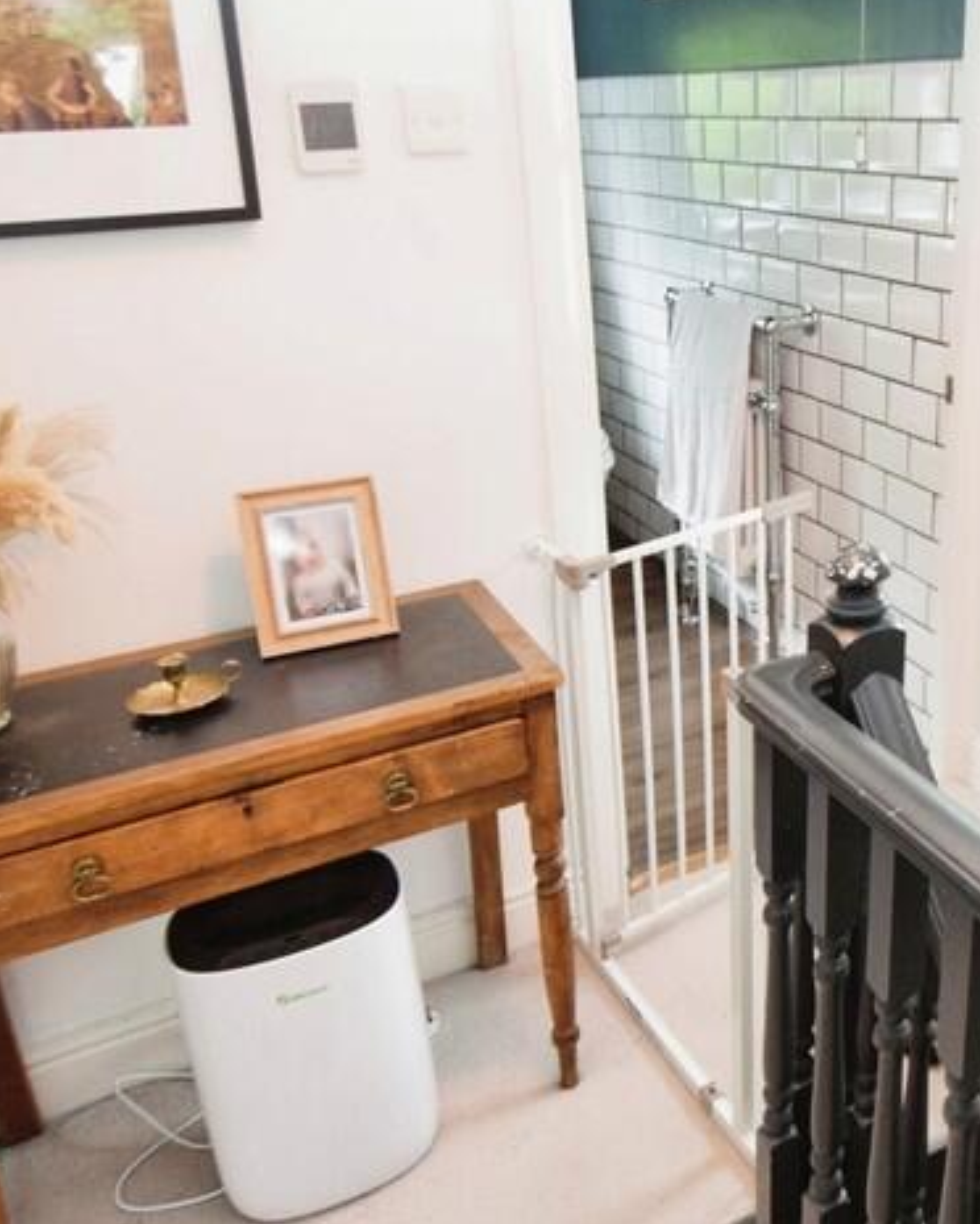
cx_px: 959
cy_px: 823
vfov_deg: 55.9
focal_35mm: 31
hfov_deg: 41.5
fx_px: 1124
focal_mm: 10
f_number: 3.5
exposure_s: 1/60
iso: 1100
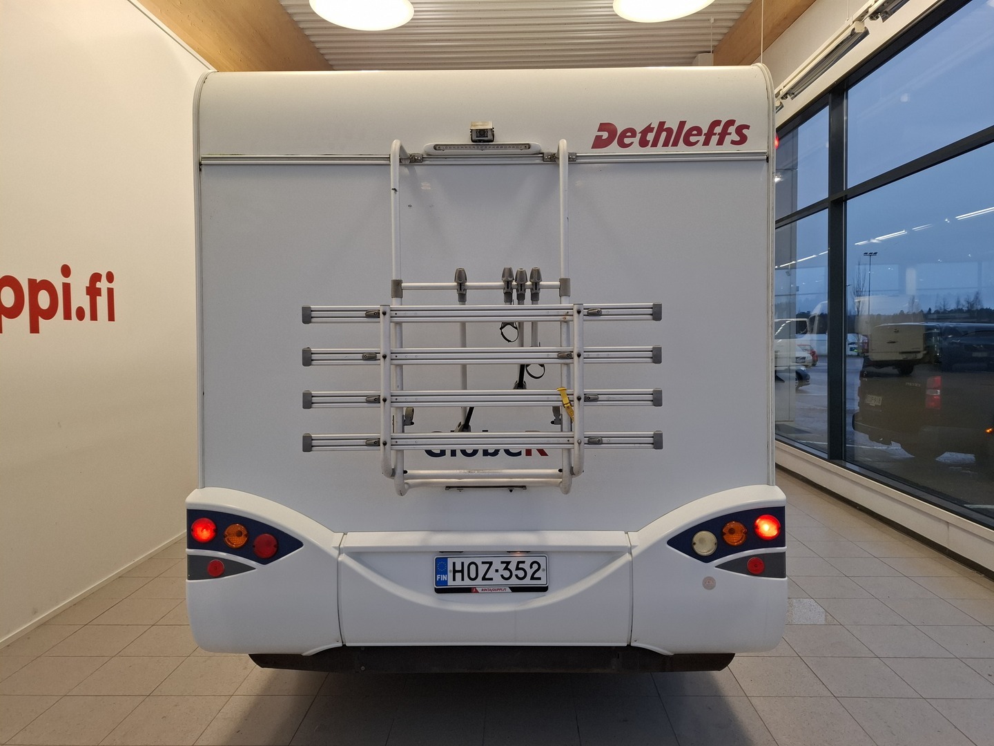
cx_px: 497
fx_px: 660
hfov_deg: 73.9
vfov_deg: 58.9
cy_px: 373
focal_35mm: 23
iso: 80
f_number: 1.8
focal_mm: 5.54
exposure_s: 1/100
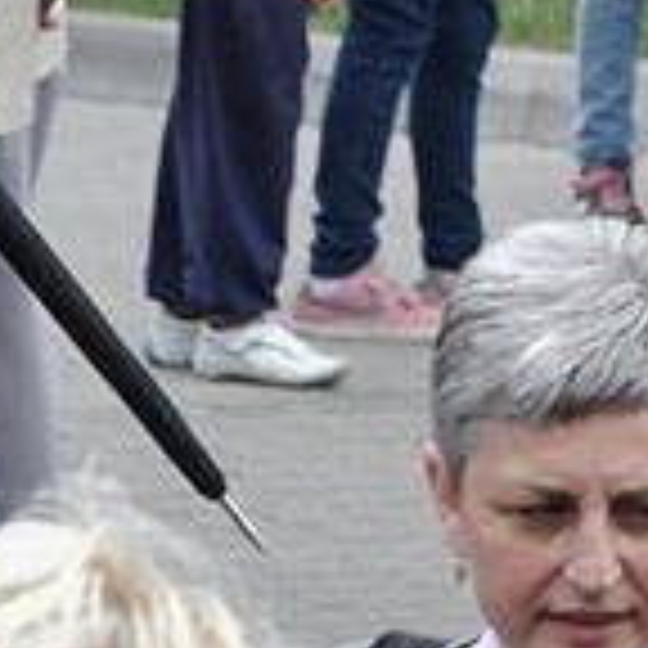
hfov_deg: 2.2
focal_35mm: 789
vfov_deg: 2.2
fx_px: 16700
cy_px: 394
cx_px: 1706
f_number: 6.3
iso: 1250
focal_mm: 105
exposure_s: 1/1000
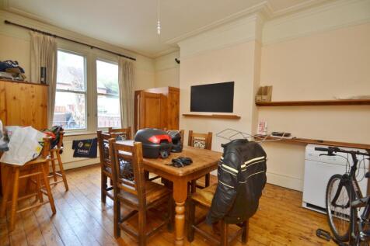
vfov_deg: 77.3
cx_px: 185
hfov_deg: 100.4
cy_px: 123
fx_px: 154
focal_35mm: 15
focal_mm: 10
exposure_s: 1/40
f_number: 3.5
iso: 100
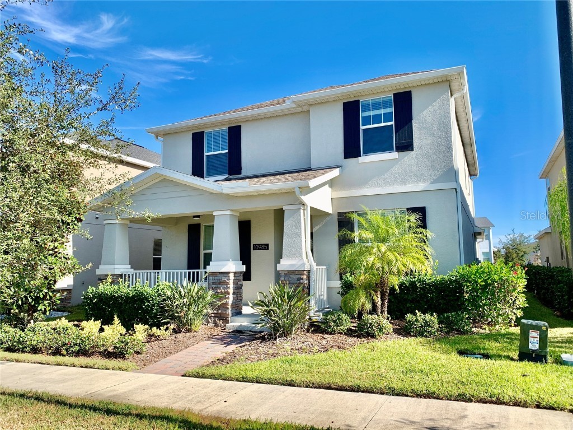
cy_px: 215
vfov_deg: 53.1
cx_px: 286
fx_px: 430
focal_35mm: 26
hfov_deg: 67.3
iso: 25
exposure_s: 1/1387
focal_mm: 4.25
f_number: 1.8
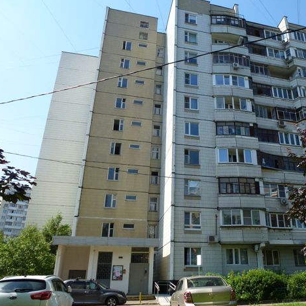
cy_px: 155
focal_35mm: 29
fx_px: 290
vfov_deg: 55.6
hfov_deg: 54.6
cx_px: 202
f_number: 4
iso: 100
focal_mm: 4.3
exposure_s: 1/500
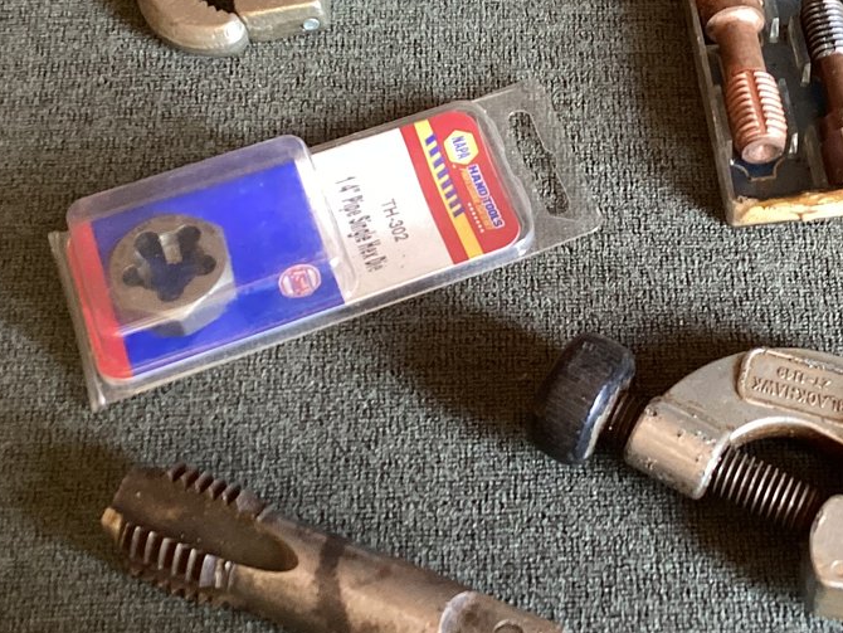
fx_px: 1705
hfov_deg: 27.1
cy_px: 106
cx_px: 693
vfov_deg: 20.7
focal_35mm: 70
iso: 125
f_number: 2.4
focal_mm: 3.3
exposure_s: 1/50
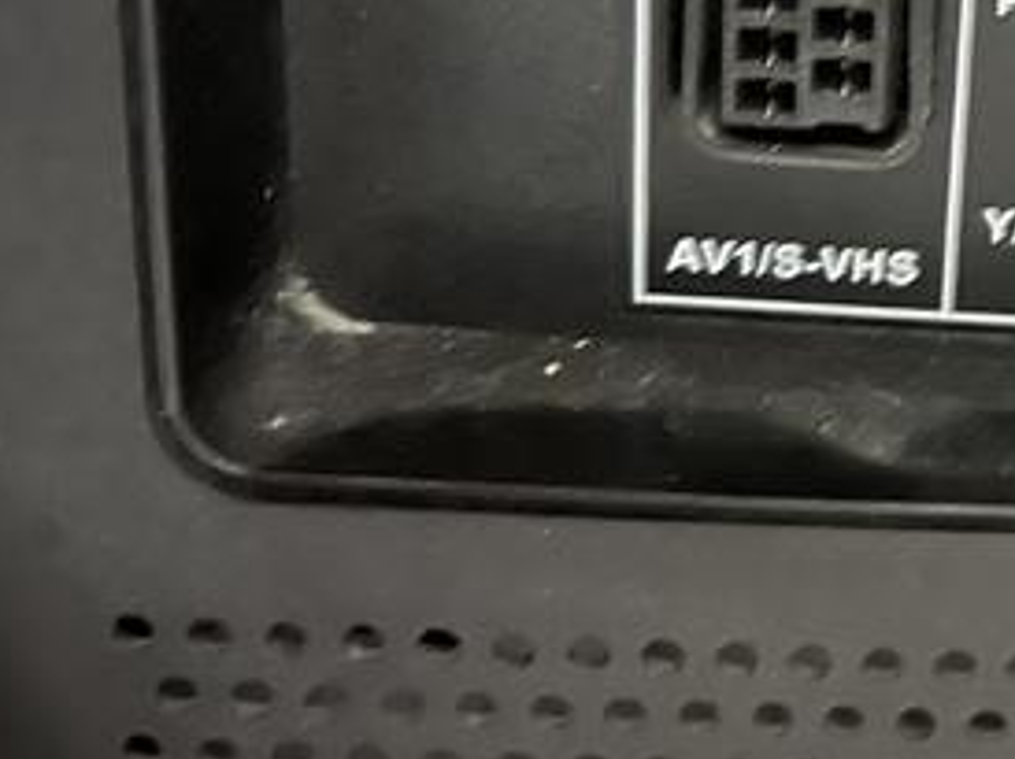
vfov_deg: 18.4
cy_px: -137
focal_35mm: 76
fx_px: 2226
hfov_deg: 22.5
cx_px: 1374
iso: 800
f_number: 1.5
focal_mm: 5.7
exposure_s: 1/10
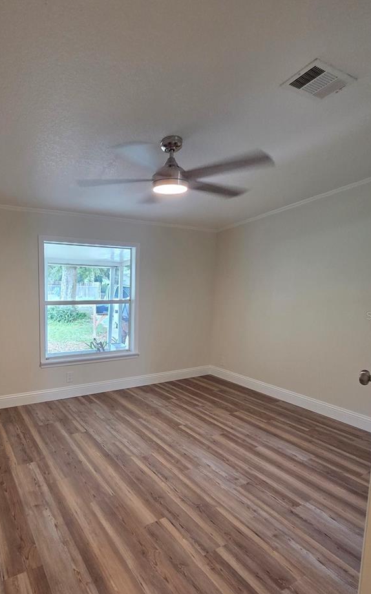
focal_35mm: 18
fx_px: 291
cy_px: 315
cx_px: 122
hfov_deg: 63.2
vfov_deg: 91.0
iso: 320
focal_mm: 2.2
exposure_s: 1/60
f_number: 2.2
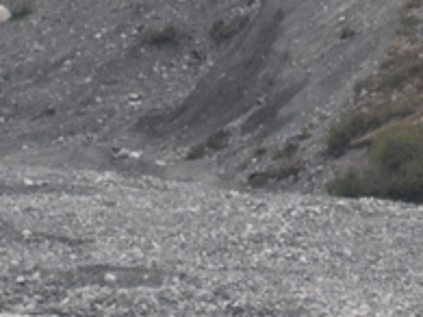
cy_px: 297
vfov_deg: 0.8
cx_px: 336
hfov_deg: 1.0
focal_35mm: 1891
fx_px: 23093
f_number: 5.6
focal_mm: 300
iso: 560
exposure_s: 1/640
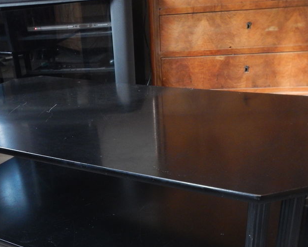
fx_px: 401
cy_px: 184
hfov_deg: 41.8
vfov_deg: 33.5
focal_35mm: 44
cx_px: 123
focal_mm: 5
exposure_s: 1/15
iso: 400
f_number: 3.9
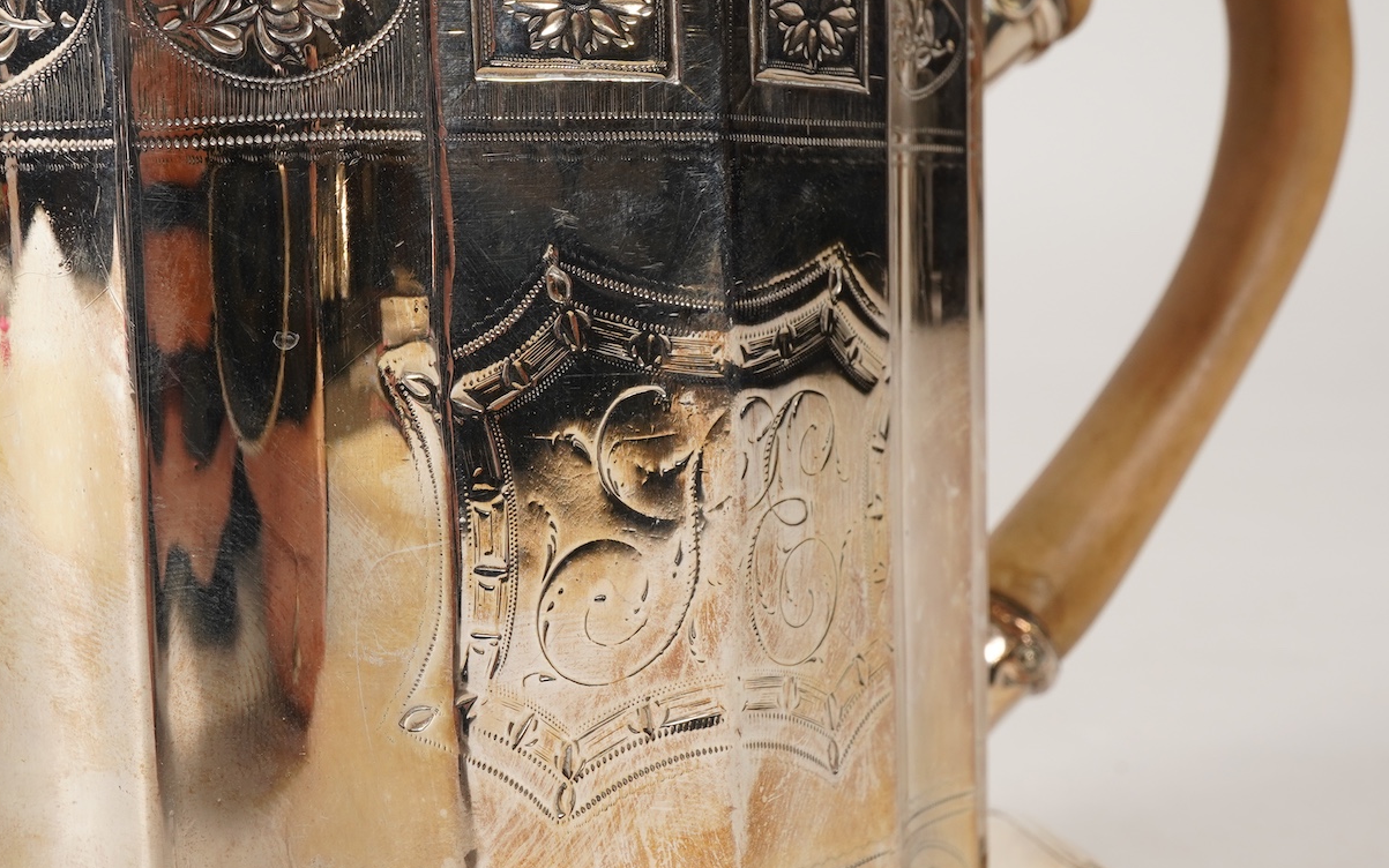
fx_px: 2271
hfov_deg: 34.0
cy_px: 473
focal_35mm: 60
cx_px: 672
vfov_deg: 21.6
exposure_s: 1/125
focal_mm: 30
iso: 400
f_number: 22
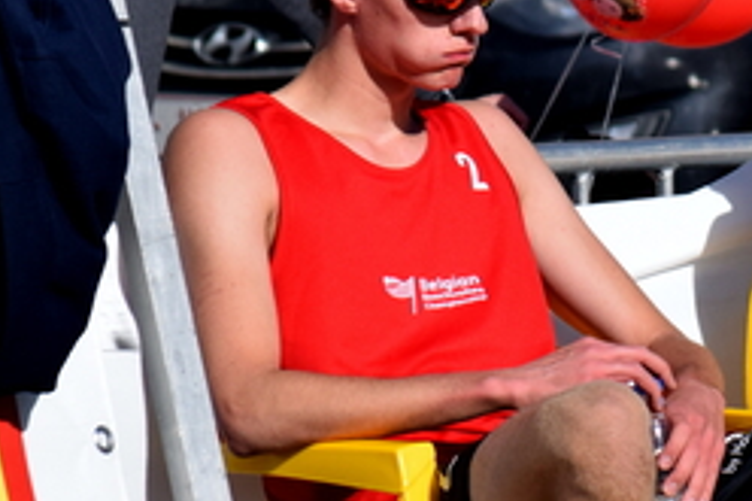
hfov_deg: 3.2
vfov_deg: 2.2
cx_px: 895
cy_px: 361
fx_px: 13280
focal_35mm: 636
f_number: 8
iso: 400
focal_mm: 175
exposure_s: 1/2000
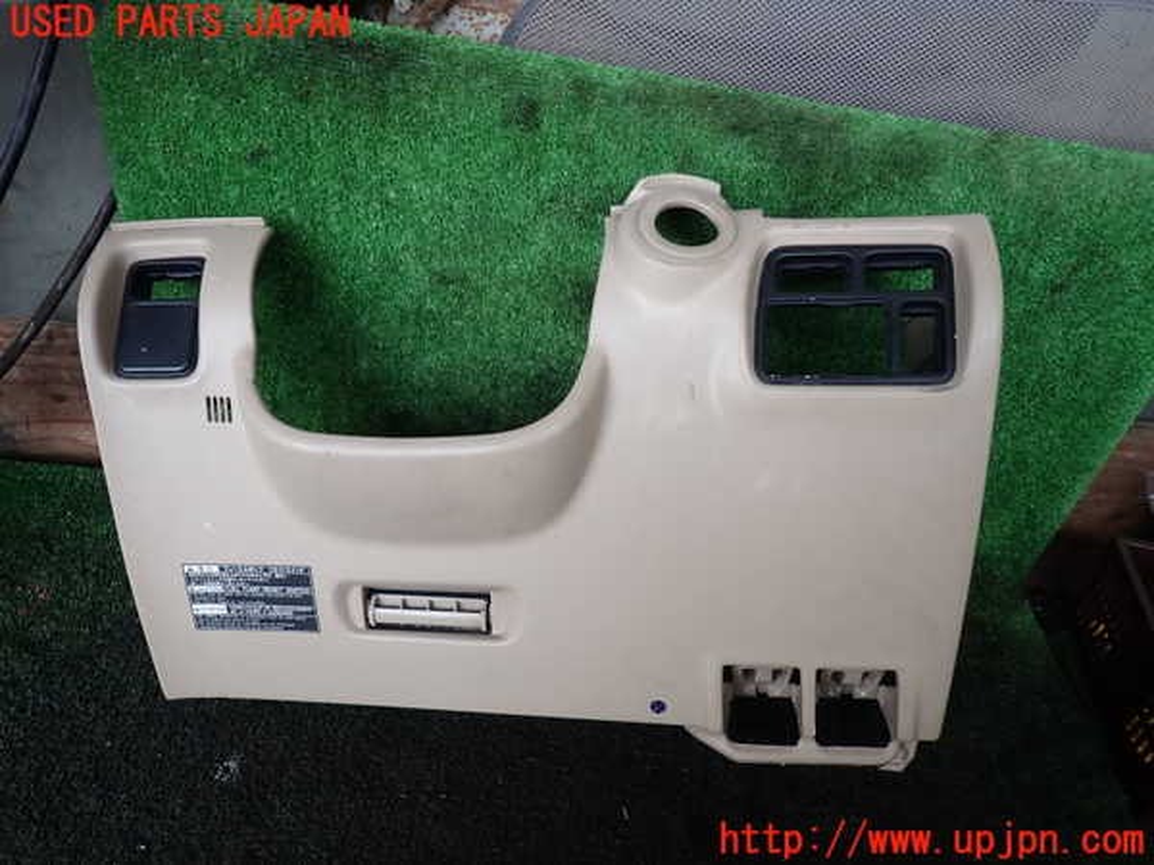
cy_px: 432
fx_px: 833
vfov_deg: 54.9
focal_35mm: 25
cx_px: 577
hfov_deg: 69.4
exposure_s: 1/80
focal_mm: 4.5
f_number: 2
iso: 100
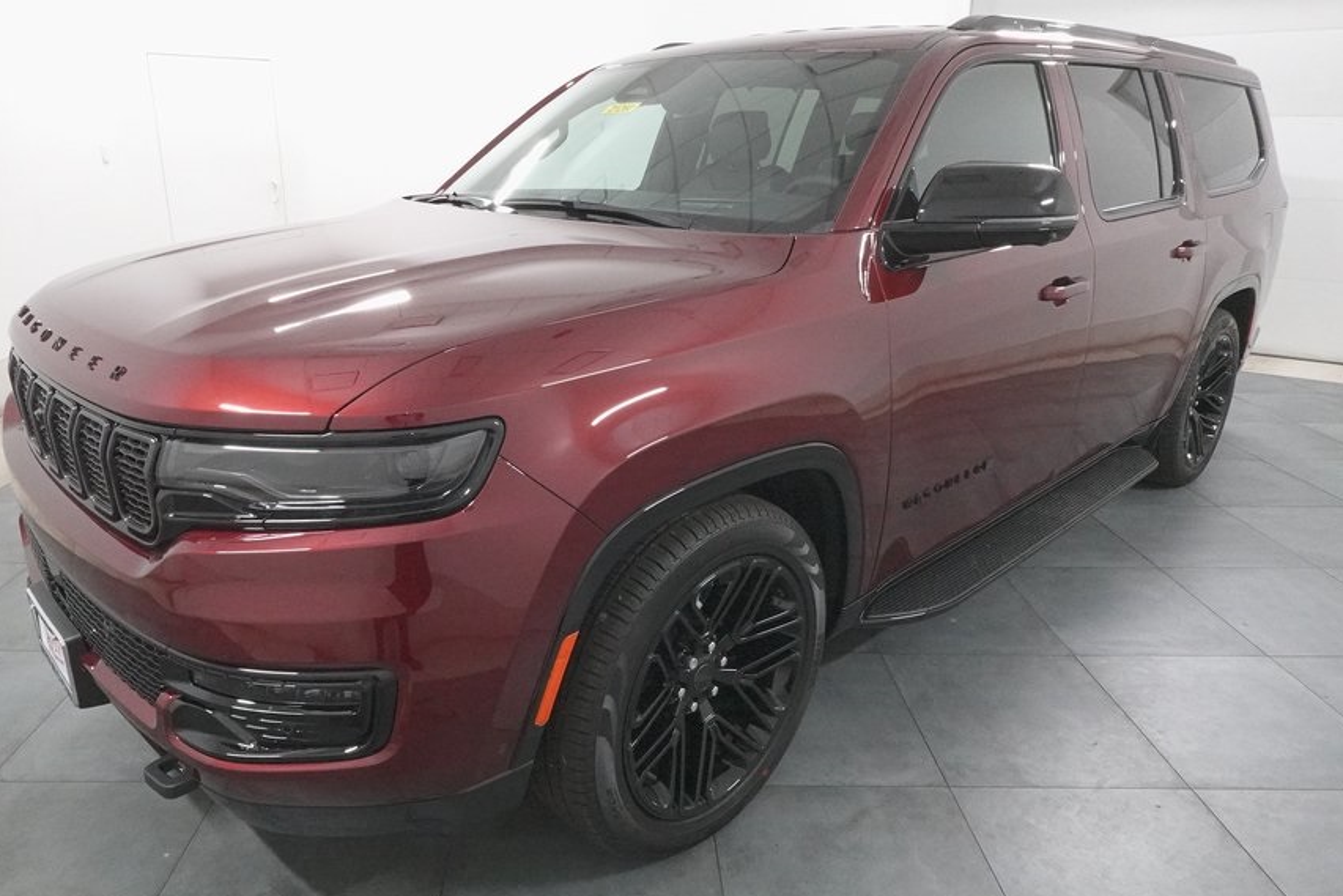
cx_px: 594
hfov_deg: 73.5
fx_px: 895
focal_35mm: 24
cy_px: 437
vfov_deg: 53.1
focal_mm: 7.6
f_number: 8
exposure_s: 1/80
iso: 4000
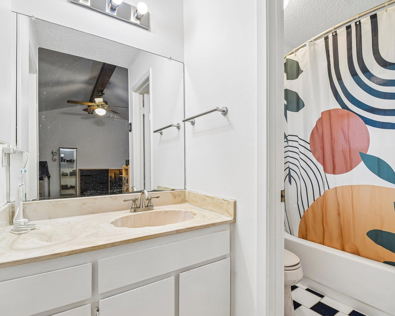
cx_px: 209
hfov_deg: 89.5
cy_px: 158
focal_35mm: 17
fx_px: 199
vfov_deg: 77.0
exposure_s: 1/40
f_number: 8
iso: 400
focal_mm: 10
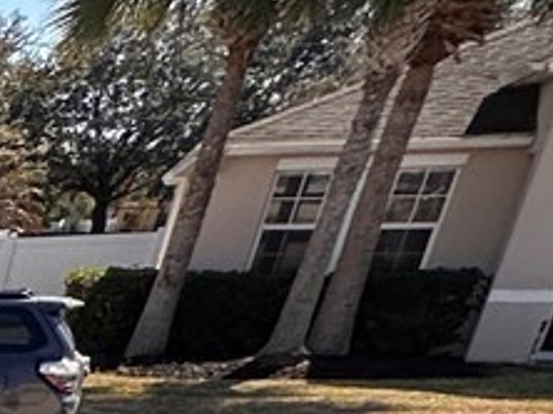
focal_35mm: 101
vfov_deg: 12.7
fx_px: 1612
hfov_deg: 9.8
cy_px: 835
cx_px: -1350
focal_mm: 2.22
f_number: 2.2
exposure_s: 1/1014
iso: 40
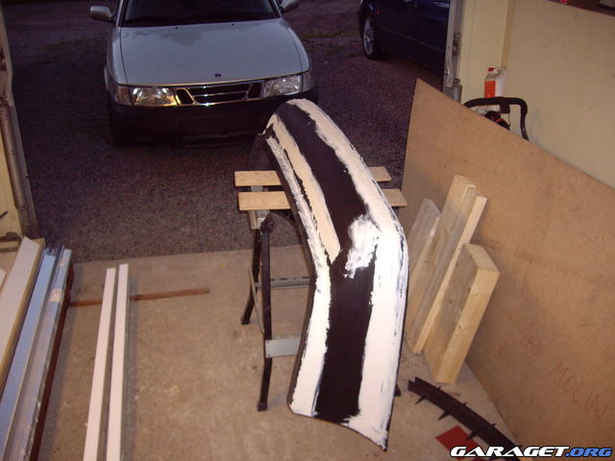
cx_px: 308
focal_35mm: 38
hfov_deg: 49.0
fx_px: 675
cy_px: 230
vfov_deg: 37.7
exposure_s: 1/40
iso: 200
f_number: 2.7
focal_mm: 6.2
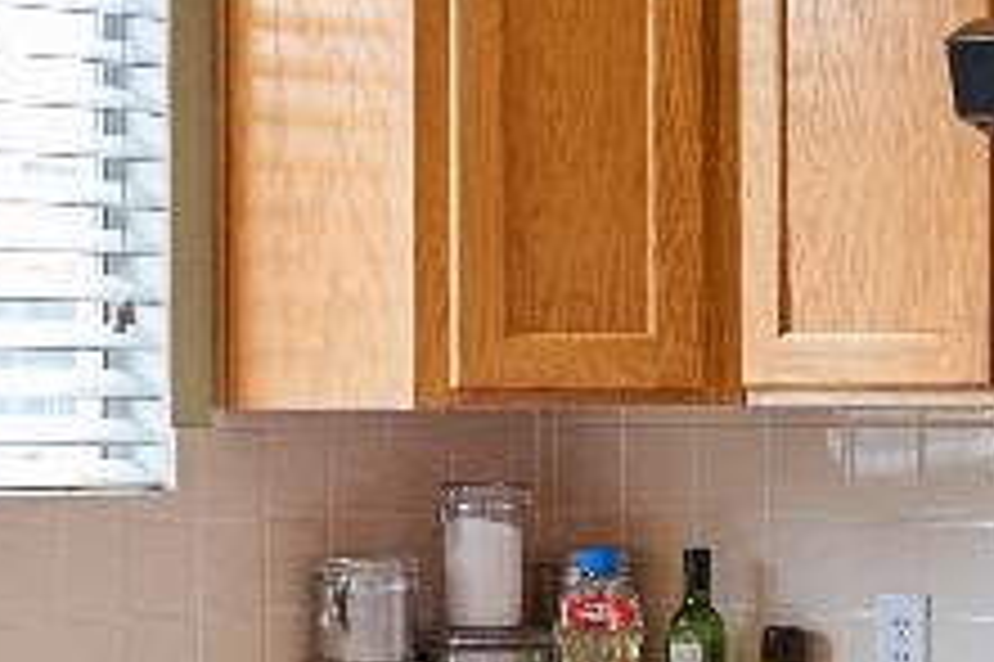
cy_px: 396
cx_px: -9
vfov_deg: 10.1
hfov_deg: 14.8
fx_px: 3752
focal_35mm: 136
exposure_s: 1/4
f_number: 9
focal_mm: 20
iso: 800
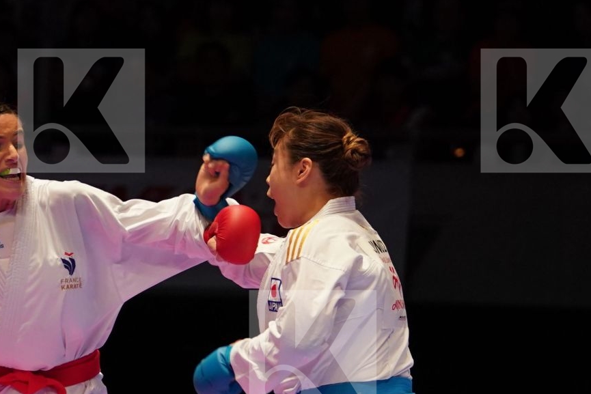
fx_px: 5057
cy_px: 352
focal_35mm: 308
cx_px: 81
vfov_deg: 4.5
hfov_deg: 6.7
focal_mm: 99
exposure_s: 1/1000
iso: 1600
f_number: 2.8
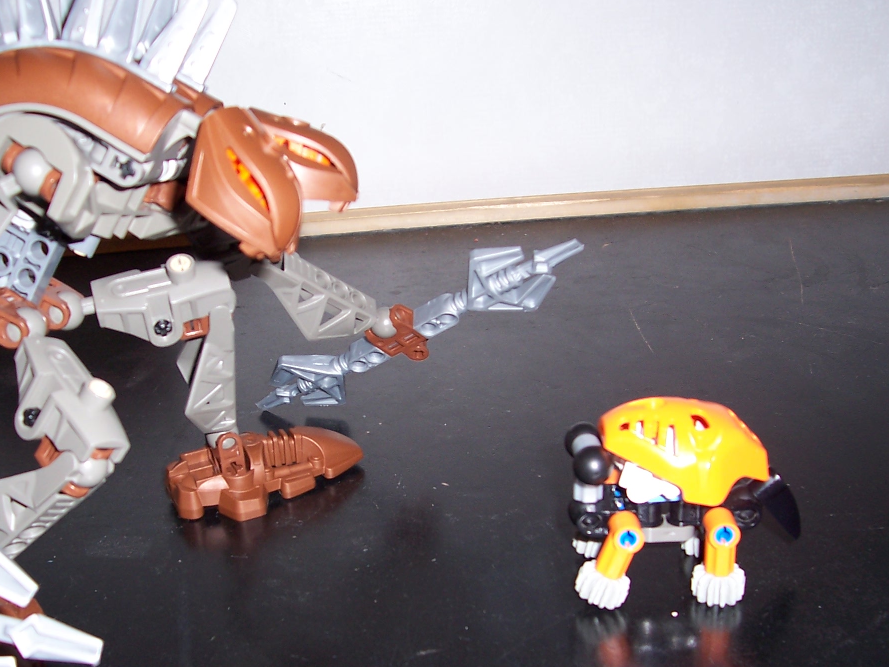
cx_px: 395
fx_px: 1130
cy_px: 416
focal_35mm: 44
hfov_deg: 42.9
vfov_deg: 32.7
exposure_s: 1/60
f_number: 2.7
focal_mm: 5.6
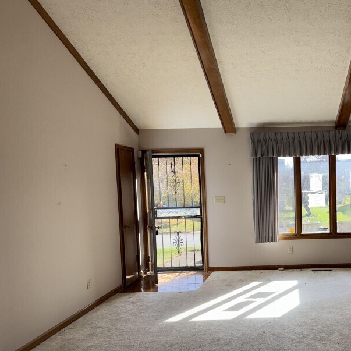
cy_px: 213
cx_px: 287
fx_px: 413
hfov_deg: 43.6
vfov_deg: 45.8
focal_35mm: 36
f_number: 1.78
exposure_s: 1/535
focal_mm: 6.76
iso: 50
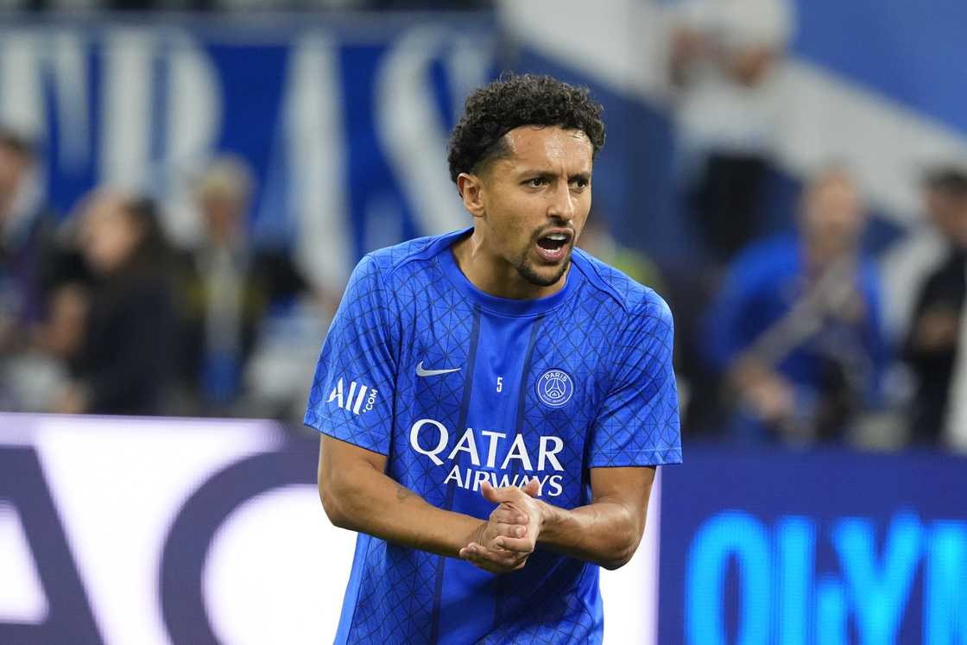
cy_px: 322
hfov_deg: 4.9
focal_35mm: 420
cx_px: 484
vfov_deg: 3.3
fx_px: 11282
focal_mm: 420
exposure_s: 1/1600
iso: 8000
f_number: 4.5
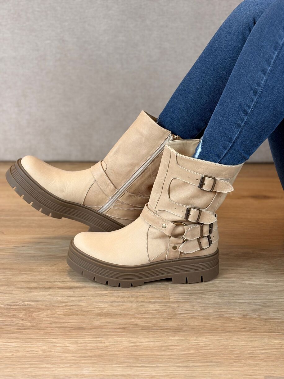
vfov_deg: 36.8
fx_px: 569
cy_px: 190
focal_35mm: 52
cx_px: 142
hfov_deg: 28.0
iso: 80
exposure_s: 1/100
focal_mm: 5.96
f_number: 1.6
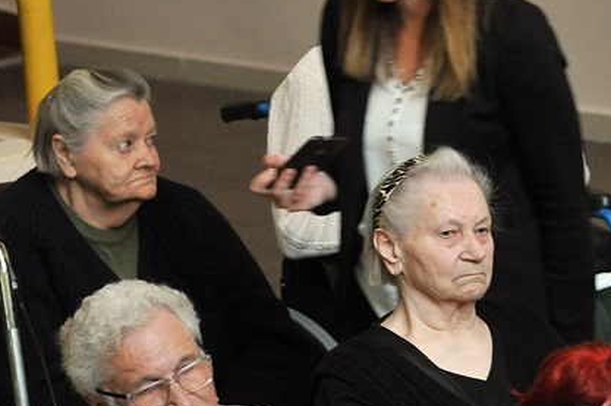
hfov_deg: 4.8
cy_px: 491
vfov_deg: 3.2
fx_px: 7239
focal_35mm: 427
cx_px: 651
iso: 800
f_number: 4
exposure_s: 1/80
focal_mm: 116
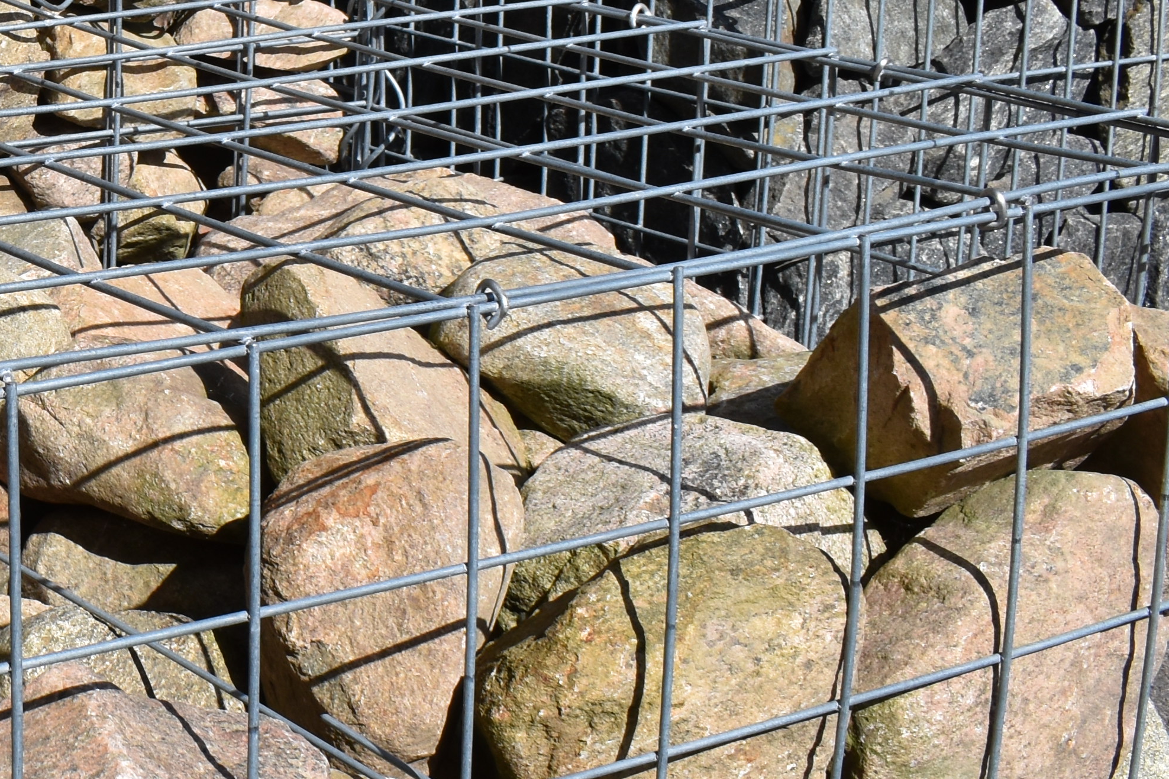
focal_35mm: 82
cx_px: -338
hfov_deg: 22.3
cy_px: 194
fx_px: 2662
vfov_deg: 16.6
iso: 200
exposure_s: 1/400
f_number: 10
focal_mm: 18
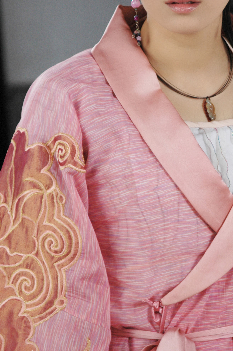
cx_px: 182
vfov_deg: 9.7
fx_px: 2060
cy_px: 105
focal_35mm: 212
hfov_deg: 6.5
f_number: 4
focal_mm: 85
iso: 200
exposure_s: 1/50
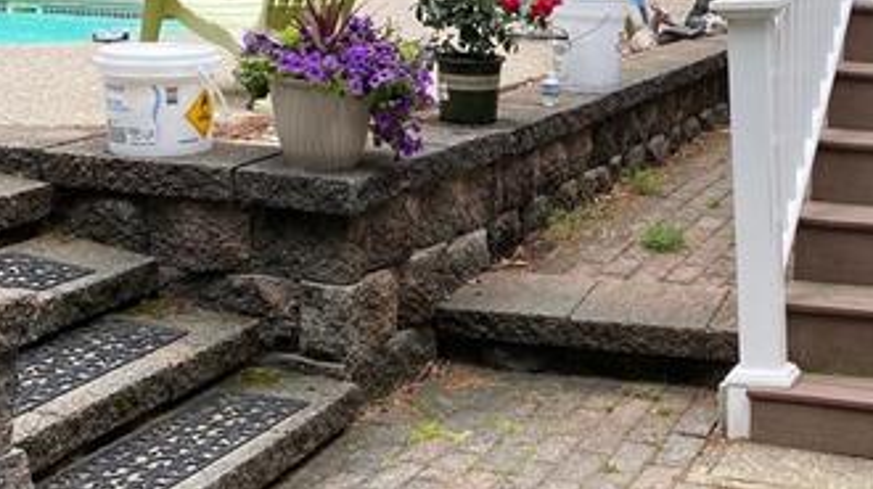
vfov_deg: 18.2
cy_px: 156
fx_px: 1527
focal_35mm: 66
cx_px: 706
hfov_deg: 31.1
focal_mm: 4.25
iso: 32
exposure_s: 1/473
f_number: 1.8
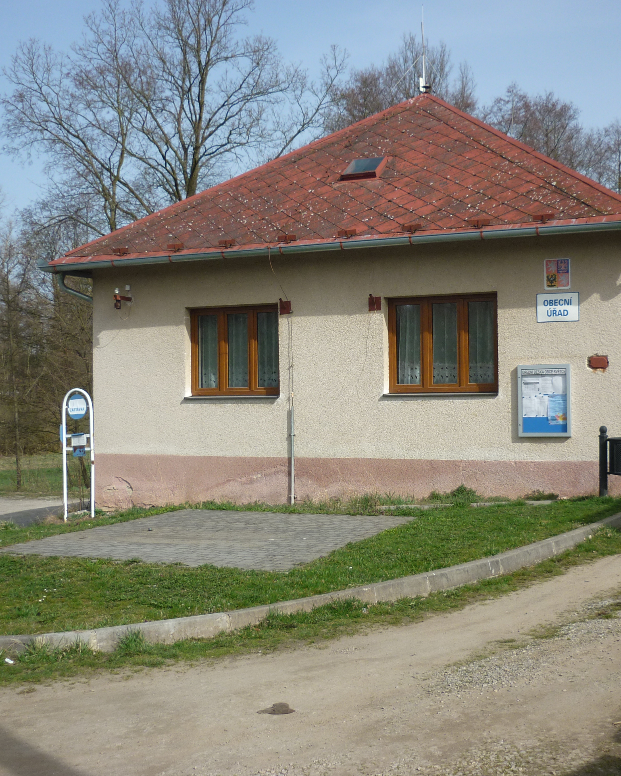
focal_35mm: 43
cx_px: 372
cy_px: 388
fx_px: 988
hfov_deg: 34.8
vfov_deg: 42.9
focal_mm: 5.5
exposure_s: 1/160
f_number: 8
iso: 80
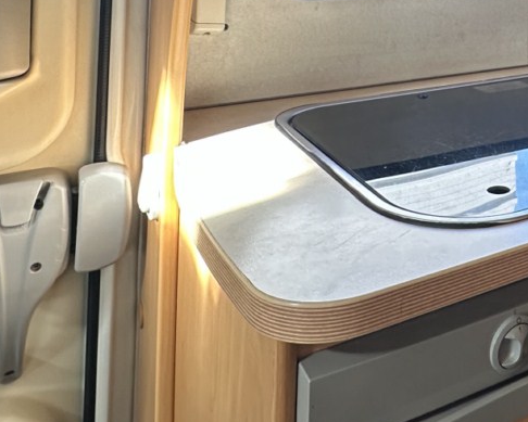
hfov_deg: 36.2
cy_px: -93
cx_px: 552
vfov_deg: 28.7
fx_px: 703
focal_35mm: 45
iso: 200
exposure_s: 1/99
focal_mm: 2.22
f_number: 2.2
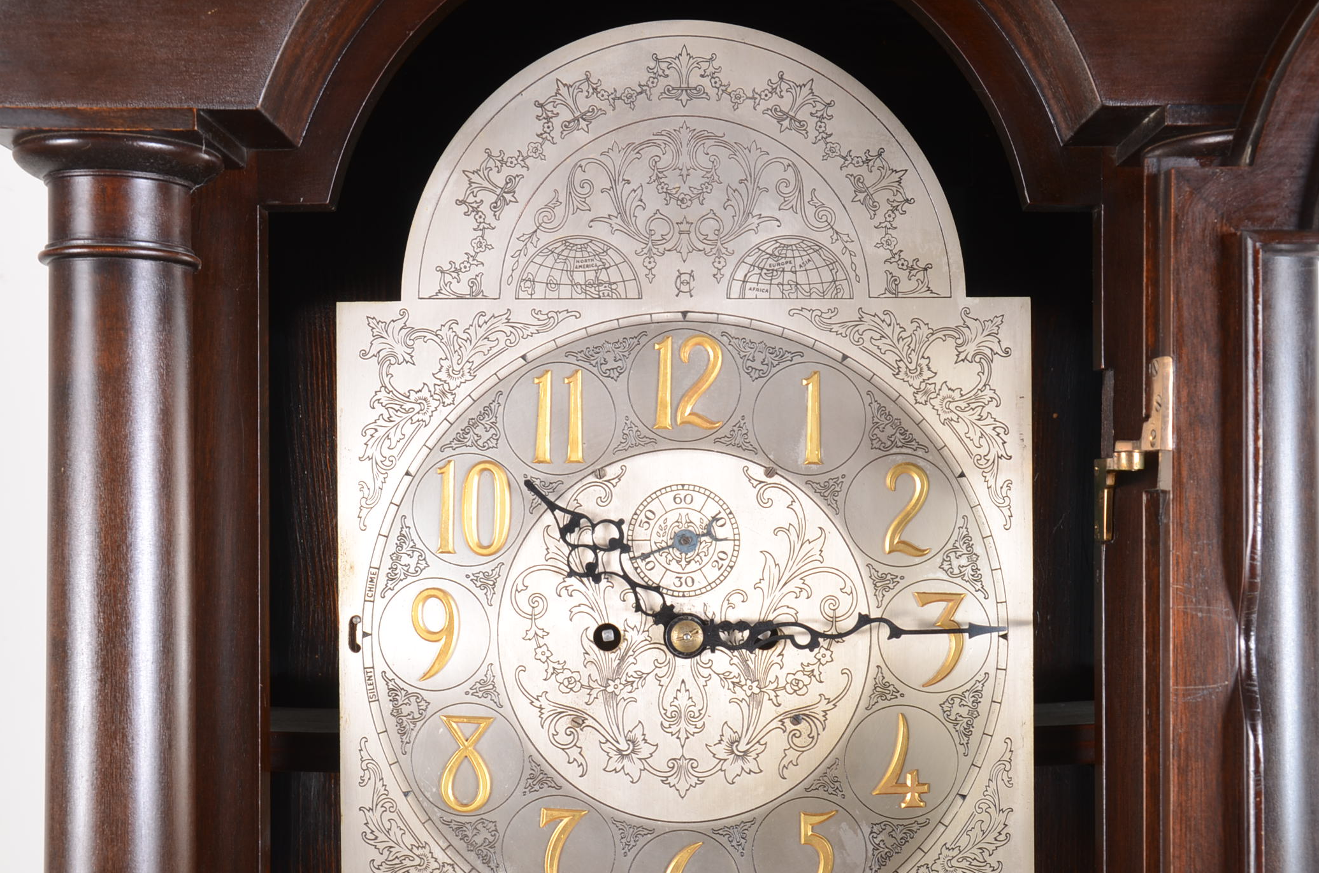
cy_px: 514
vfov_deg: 26.8
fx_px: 1828
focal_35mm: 50
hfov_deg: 39.7
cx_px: 693
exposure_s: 1/125
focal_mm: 28
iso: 125
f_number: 8
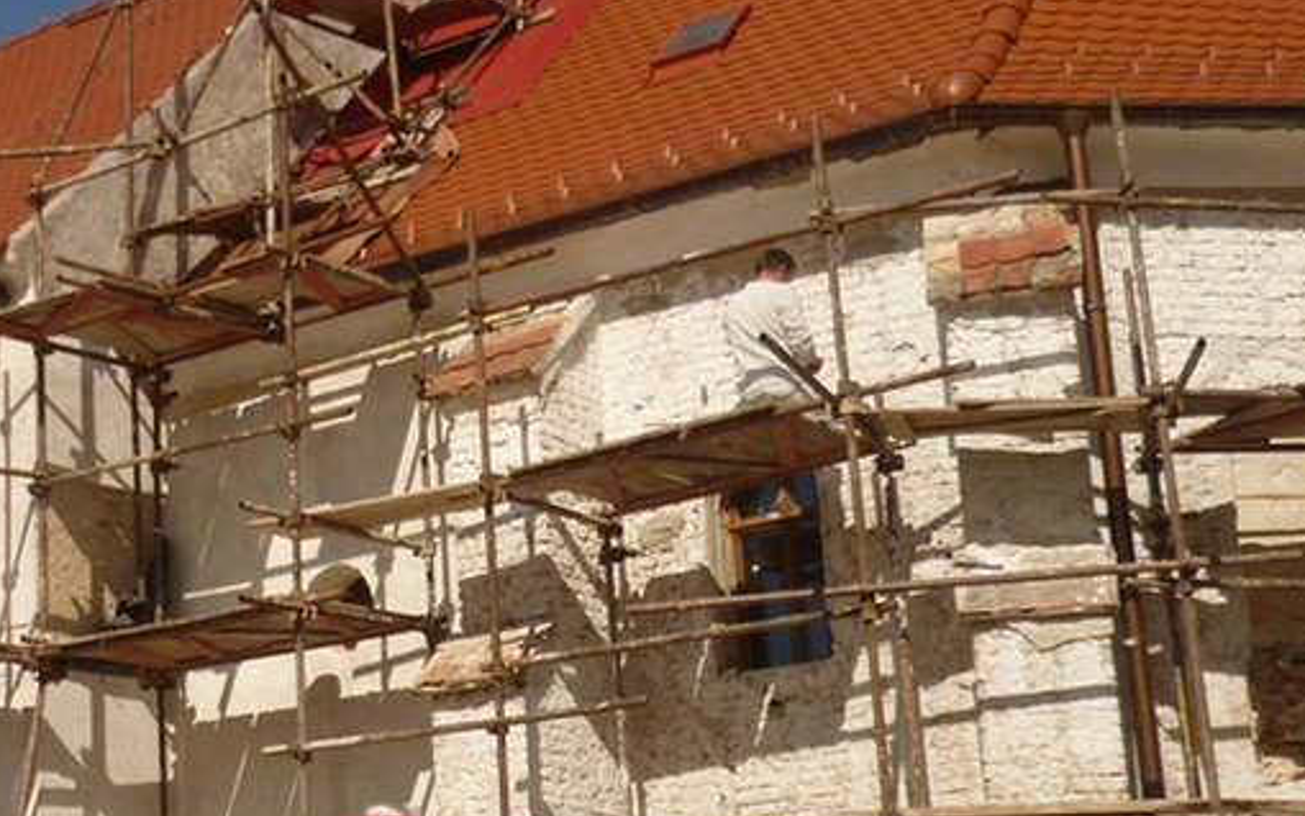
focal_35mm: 70
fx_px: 2489
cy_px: 441
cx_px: 236
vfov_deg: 18.6
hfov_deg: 28.7
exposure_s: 1/250
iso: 80
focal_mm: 5
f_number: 9
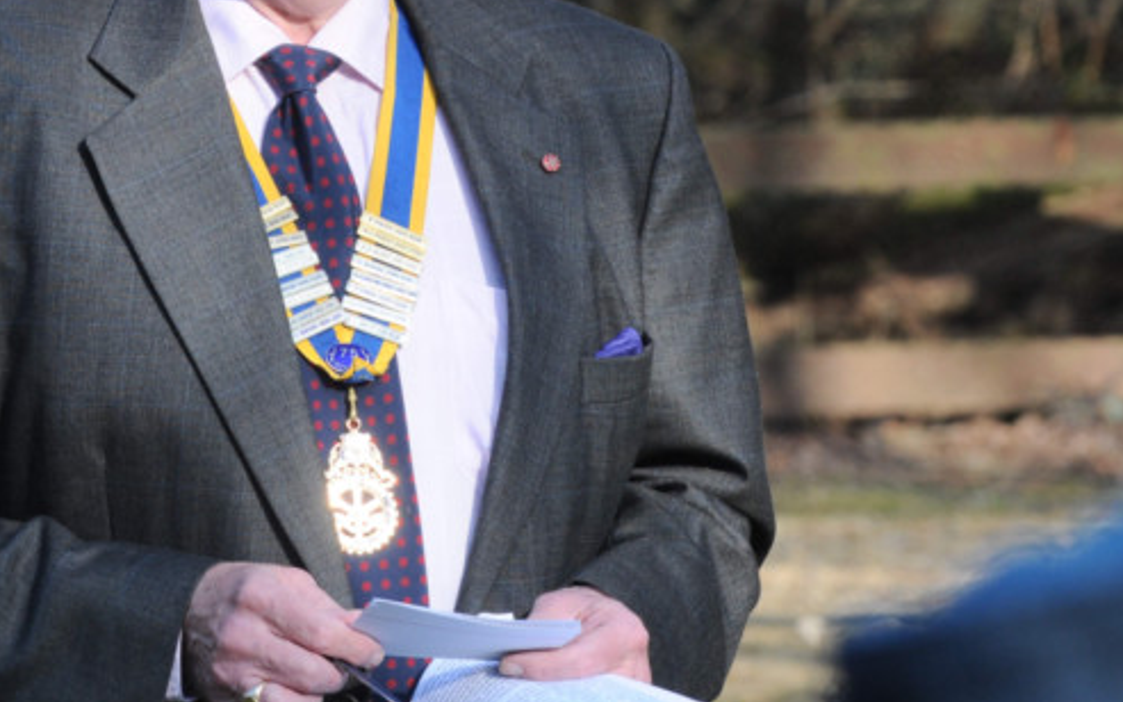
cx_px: 499
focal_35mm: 620
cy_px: 52
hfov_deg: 3.4
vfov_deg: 2.1
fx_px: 18973
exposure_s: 1/250
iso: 320
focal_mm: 200
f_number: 8
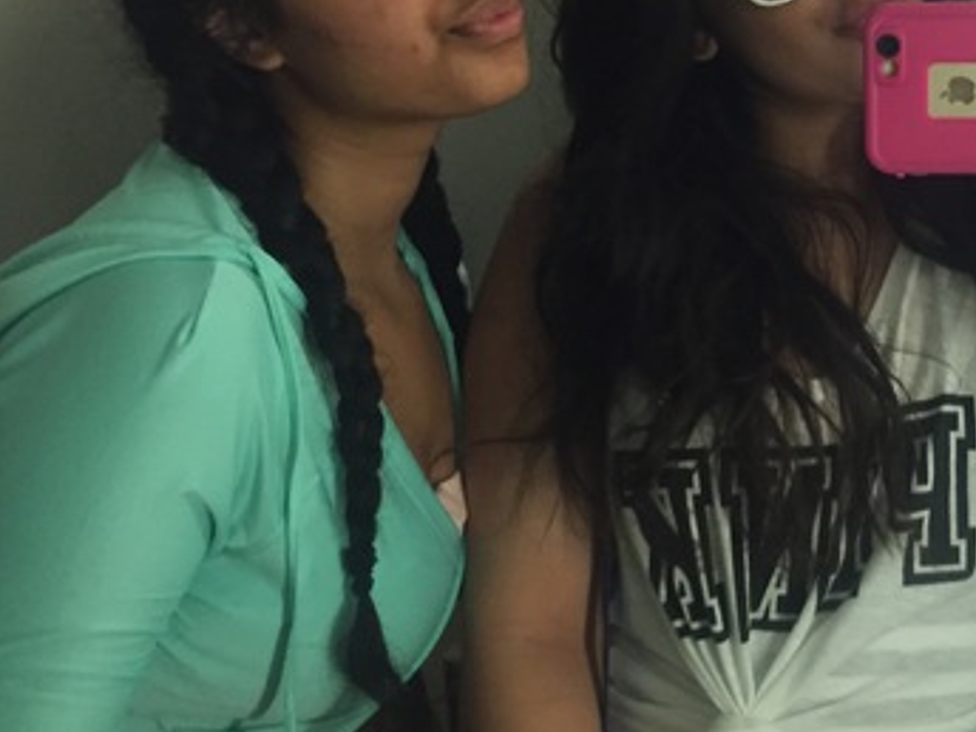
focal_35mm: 54
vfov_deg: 27.0
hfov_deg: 33.8
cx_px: 860
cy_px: 309
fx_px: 1523
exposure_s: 1/24
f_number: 2.2
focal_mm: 4.15
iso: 250
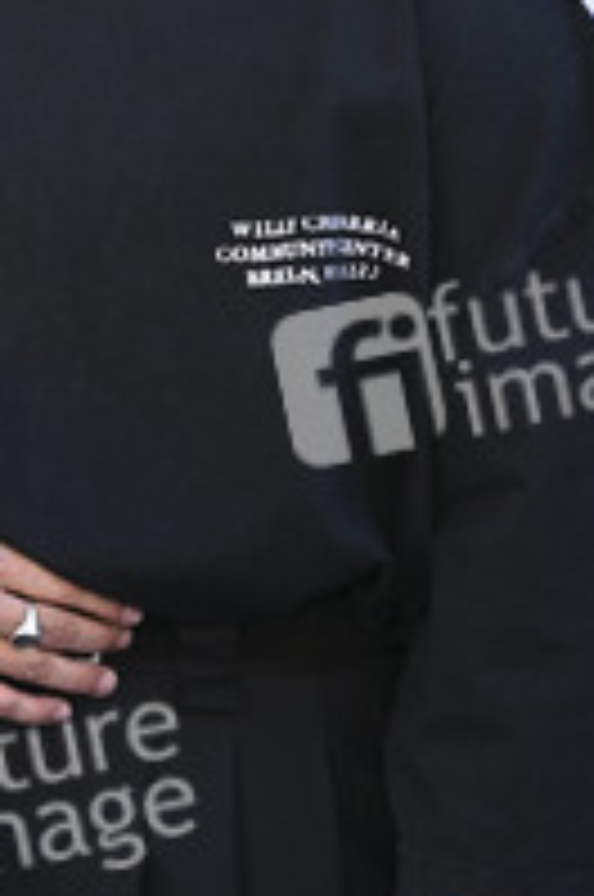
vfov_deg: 12.4
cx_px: 94
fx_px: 4098
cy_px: 135
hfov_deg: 8.3
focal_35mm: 165
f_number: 6.3
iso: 320
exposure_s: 1/200
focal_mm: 82
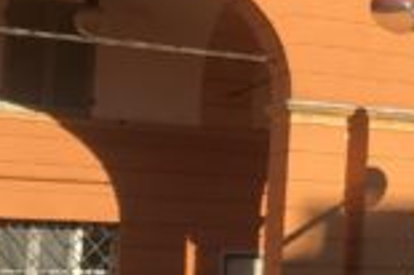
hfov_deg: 13.5
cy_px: 144
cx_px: 815
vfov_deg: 10.4
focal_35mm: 131
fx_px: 1505
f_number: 1.8
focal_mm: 3.99
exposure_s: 1/1842
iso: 20
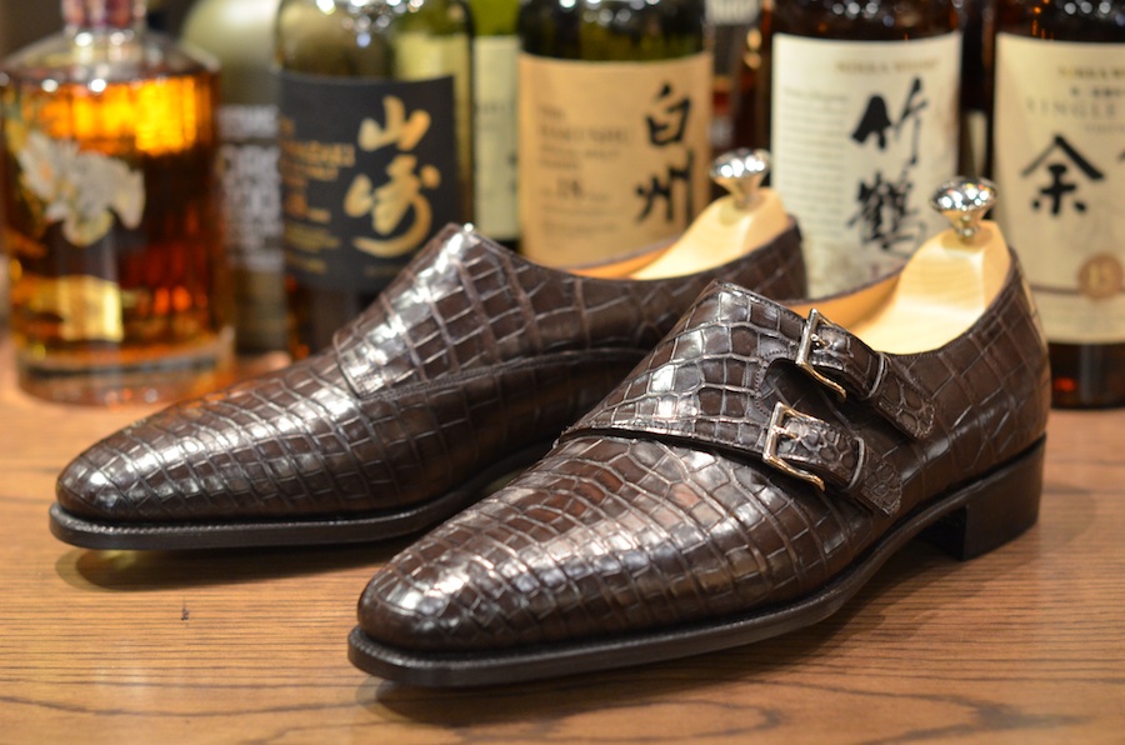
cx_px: 562
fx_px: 2339
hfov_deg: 27.0
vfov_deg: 18.1
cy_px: 372
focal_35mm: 75
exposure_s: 1/30
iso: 1600
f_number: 2.8
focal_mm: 50
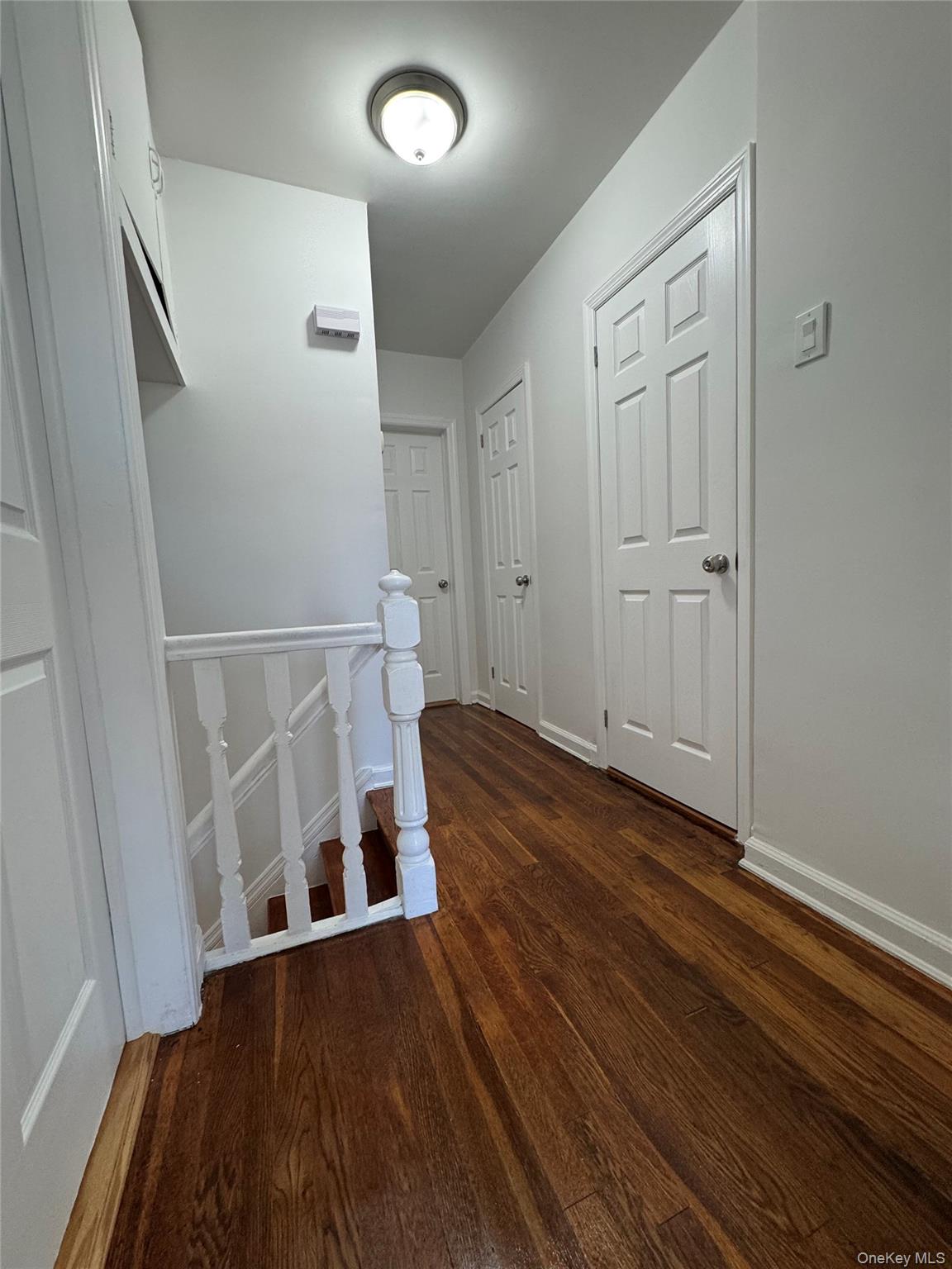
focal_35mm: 14
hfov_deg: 85.7
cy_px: 634
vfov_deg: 102.1
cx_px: 476
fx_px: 513
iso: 200
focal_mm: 2.22
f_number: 2.2
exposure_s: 1/60
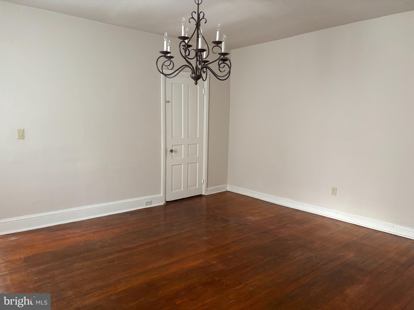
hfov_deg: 67.3
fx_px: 311
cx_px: 207
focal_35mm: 26
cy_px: 155
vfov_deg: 53.1
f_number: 1.6
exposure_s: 1/40
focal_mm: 5.96
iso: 500
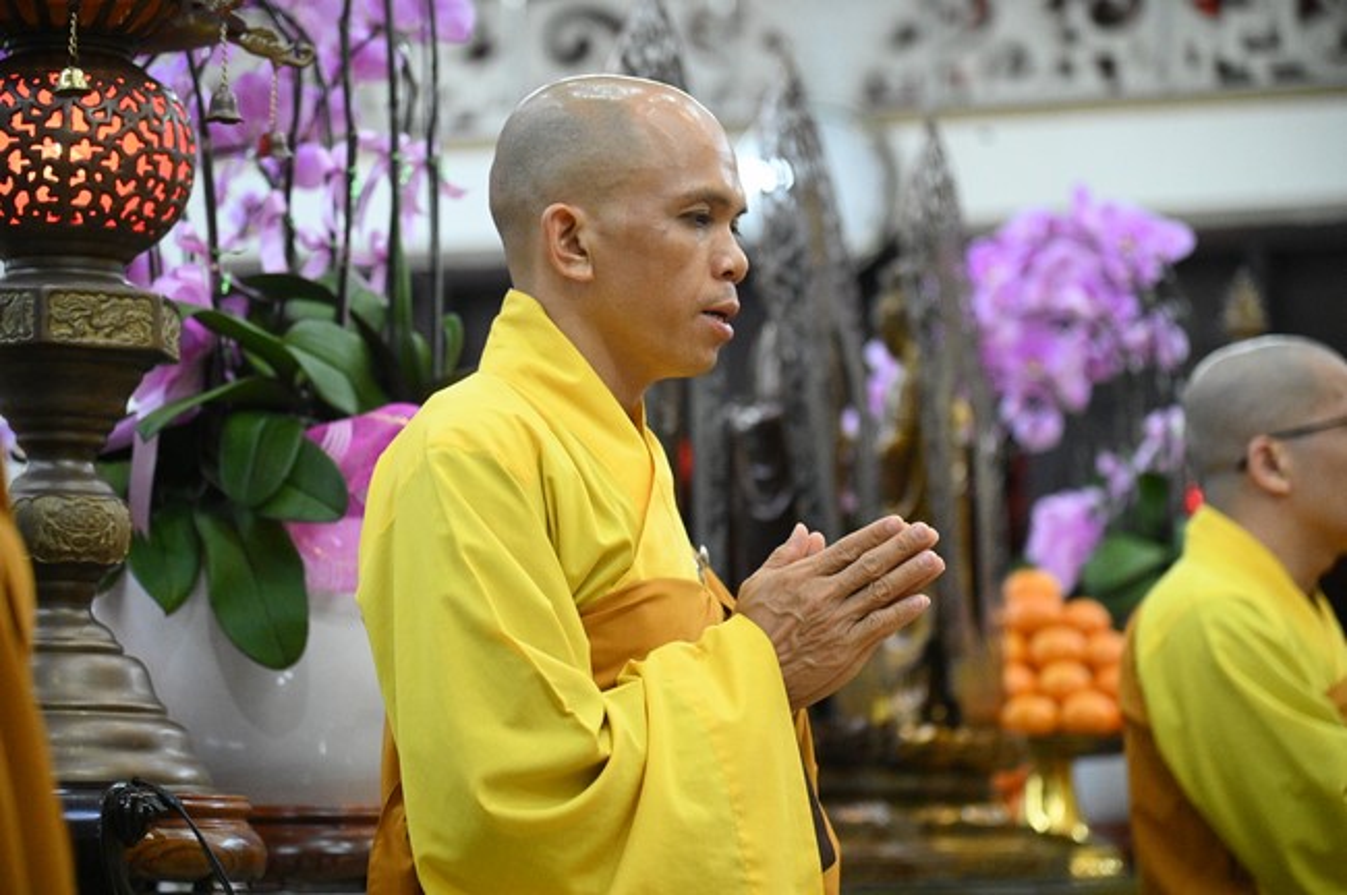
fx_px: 4485
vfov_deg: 11.4
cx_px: 674
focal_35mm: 120
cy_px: 448
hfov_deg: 17.1
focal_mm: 120
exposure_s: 1/250
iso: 12800
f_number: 4
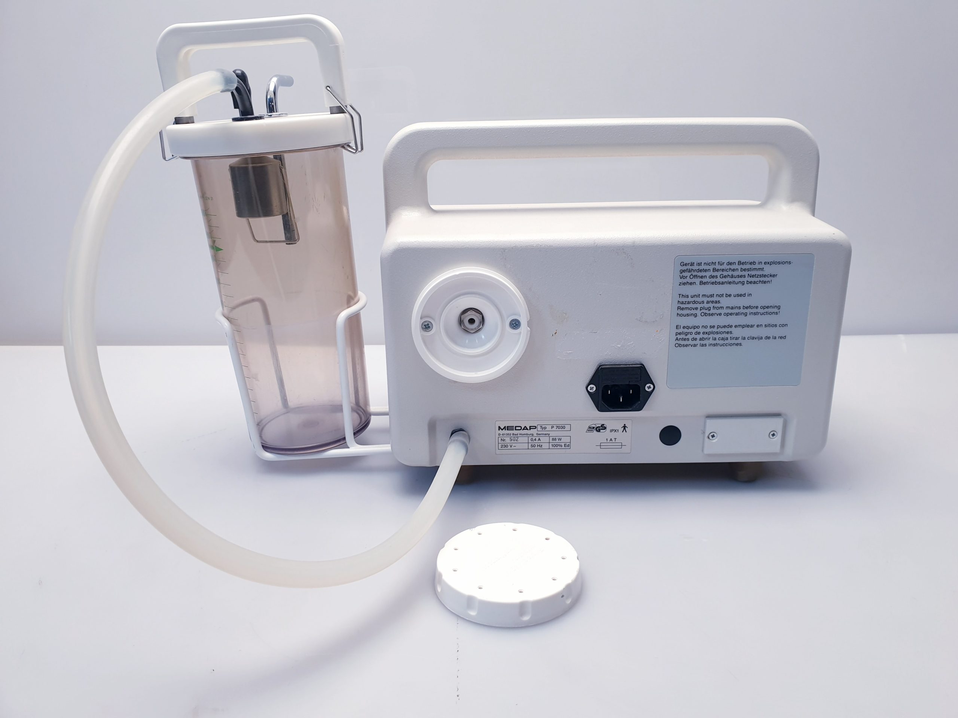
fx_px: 720
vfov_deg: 53.1
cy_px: 359
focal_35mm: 26
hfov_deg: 67.3
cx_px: 479
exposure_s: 1/50
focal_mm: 4.3
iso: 64
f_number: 2.4
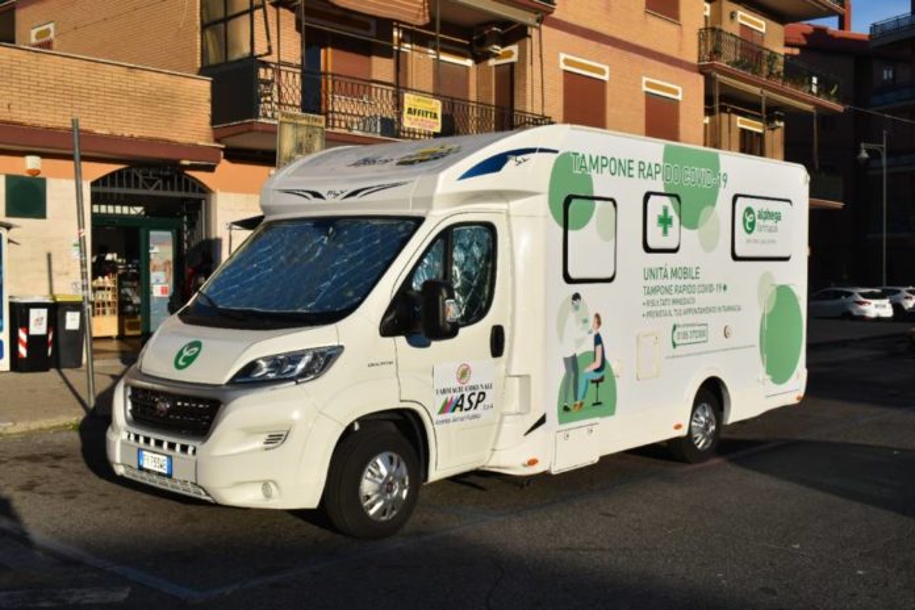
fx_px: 991
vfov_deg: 34.2
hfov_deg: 49.6
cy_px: 305
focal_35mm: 39
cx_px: 458
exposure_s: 1/640
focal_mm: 26
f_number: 13
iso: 200
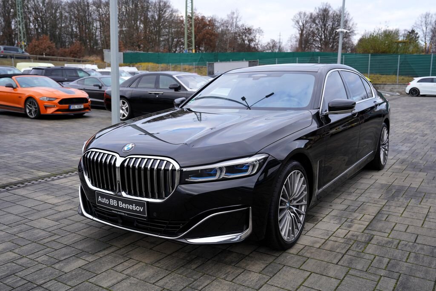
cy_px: 146
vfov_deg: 40.0
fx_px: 400
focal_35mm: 33
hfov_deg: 57.2
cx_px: 218
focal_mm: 33
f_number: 5
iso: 100
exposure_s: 1/125
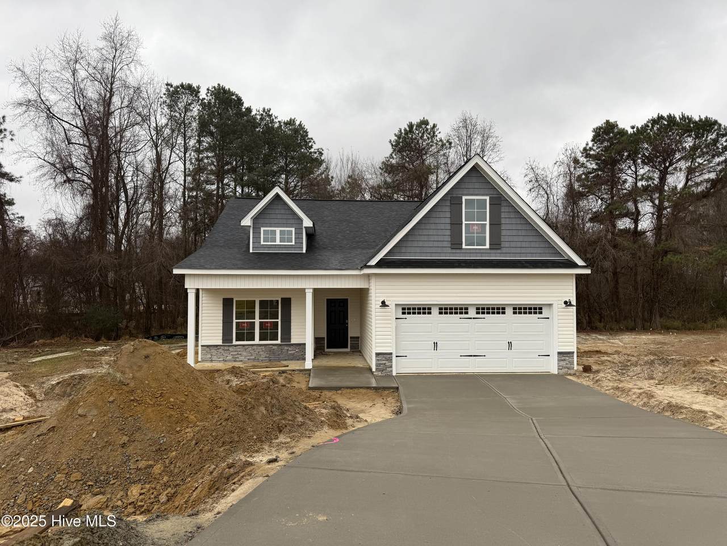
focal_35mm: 24
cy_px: 273
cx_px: 364
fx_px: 504
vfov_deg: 56.8
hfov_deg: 71.6
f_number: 1.78
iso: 80
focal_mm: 6.76
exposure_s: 1/347
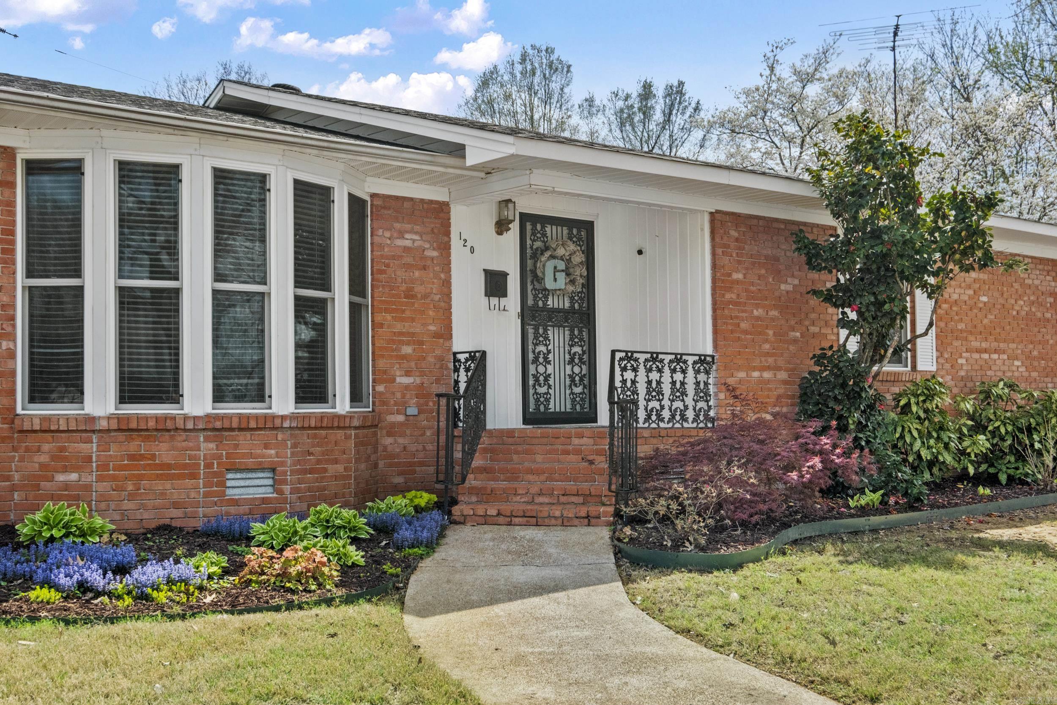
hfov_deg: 53.1
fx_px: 1057
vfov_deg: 36.9
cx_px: 528
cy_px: 352
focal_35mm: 36
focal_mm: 24
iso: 400
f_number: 9
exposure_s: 1/250
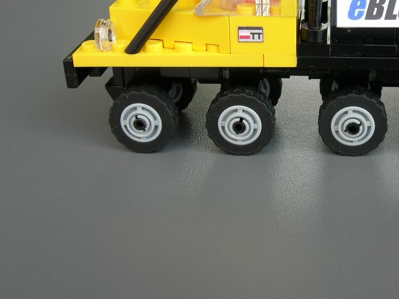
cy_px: 105
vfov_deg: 25.1
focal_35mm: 58
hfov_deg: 32.6
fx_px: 668
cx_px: 298
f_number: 4.8
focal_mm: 7.8
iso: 64
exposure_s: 1/86.1
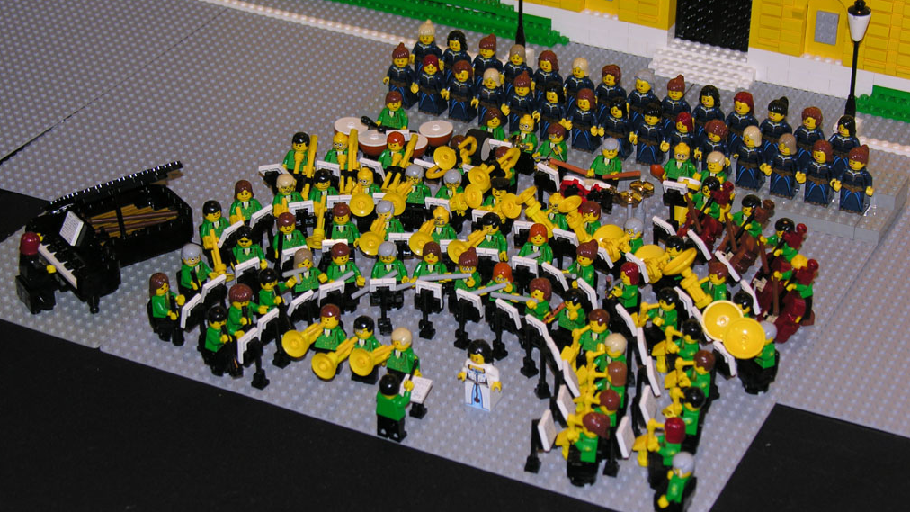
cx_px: 454
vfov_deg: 14.1
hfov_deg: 24.7
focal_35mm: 86
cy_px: 267
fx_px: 2075
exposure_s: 1/60.1
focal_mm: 19.8
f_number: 3.4
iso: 50
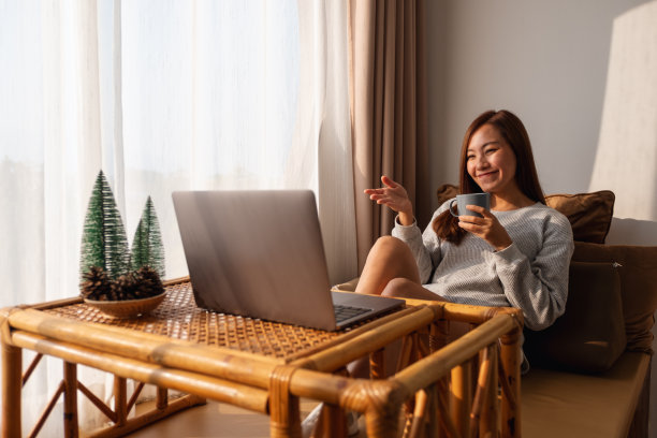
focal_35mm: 29
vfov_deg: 45.0
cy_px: 219
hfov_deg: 63.7
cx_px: 328
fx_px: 529
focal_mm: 19.4
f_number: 2.8
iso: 200
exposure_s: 1/1100
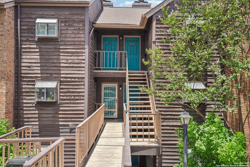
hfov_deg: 55.8
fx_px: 236
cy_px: 84
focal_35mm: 34
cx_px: 125
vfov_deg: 38.9
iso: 200
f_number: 8
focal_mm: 34
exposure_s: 1/90
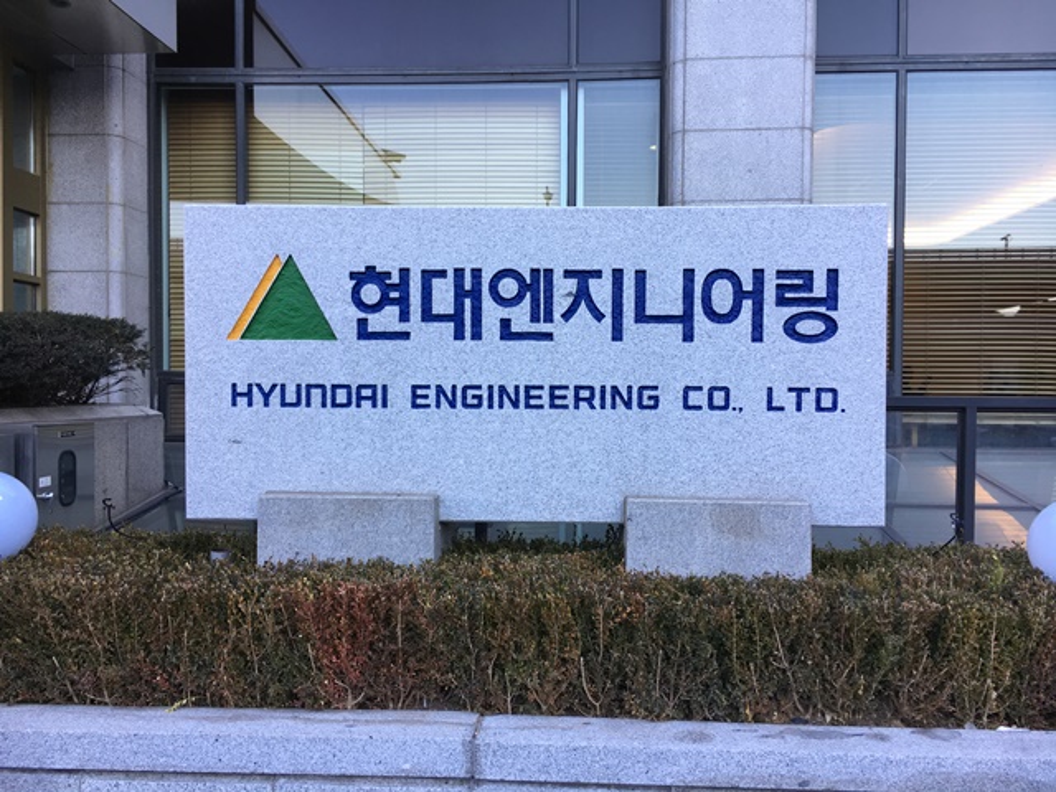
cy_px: 396
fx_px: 885
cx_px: 528
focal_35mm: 29
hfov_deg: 61.7
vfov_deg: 48.2
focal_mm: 4.15
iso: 32
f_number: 2.2
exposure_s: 1/120
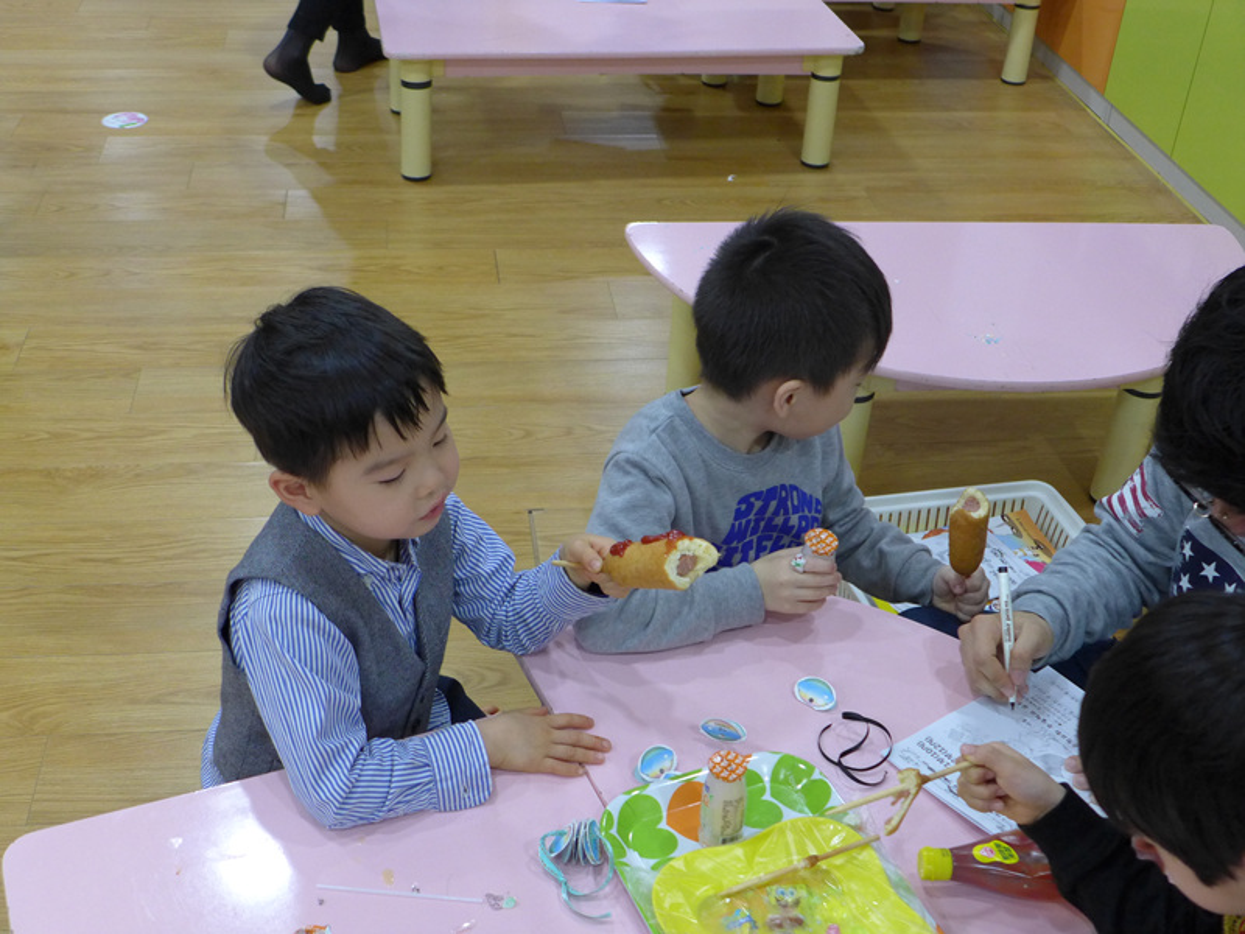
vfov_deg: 33.6
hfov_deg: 43.9
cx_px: 622
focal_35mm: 43
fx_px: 1547
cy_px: 467
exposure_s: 1/320
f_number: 1.8
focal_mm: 8.4
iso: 400
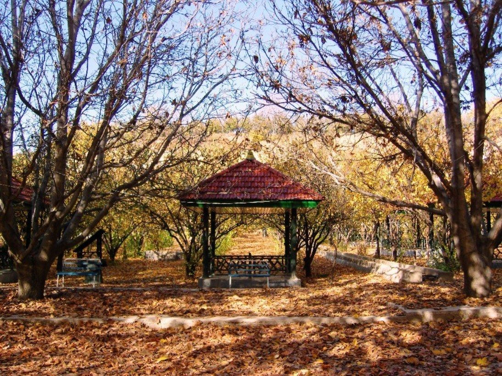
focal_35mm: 34
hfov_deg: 53.9
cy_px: 188
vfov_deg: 41.8
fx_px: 493
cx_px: 251
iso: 80
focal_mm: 7.3
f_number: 2.8
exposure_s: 1/500
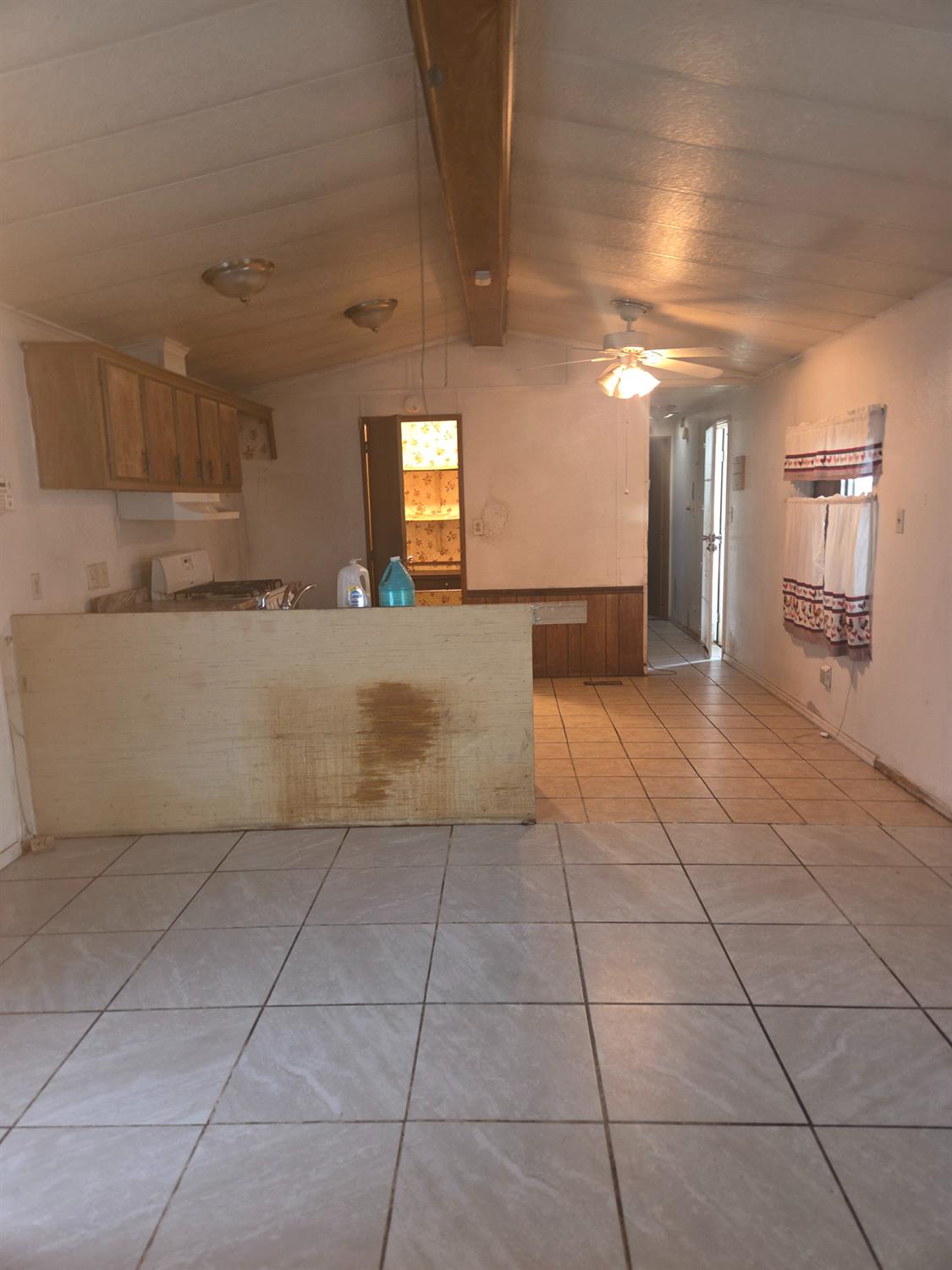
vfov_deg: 73.9
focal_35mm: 23
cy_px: 635
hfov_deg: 58.9
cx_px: 476
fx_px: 843
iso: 160
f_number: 1.8
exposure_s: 1/12
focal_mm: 5.4
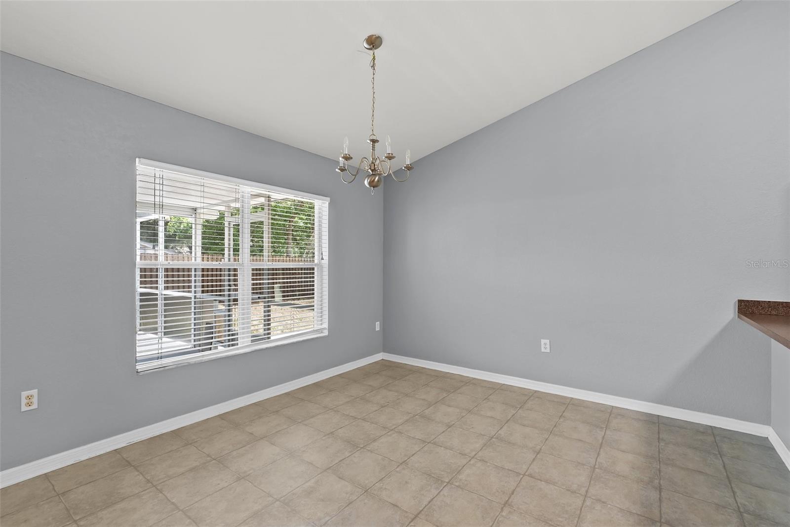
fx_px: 351
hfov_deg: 96.7
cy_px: 264
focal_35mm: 16
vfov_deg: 73.8
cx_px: 395
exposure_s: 1
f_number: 8
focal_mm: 16
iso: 100
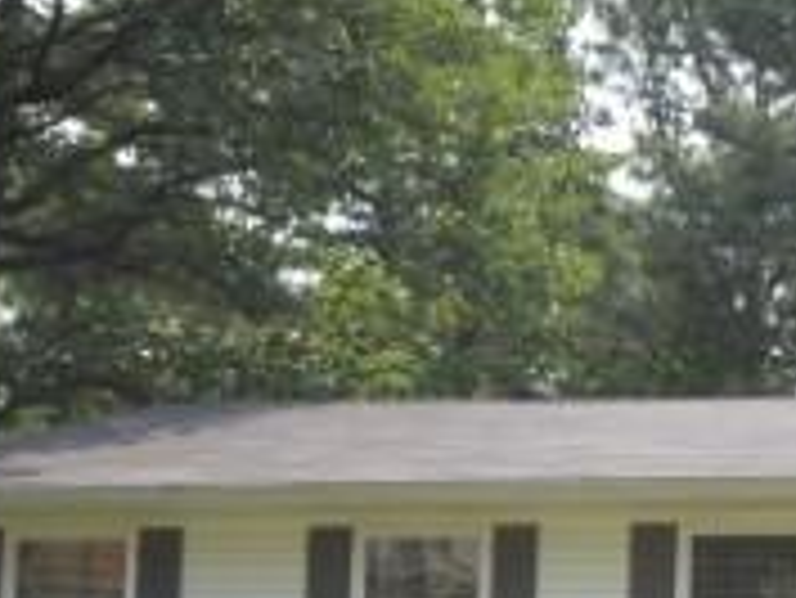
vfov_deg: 15.2
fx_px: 2163
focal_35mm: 94
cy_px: 697
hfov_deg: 18.9
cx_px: 1120
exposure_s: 1/80
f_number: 8
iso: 100
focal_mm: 16
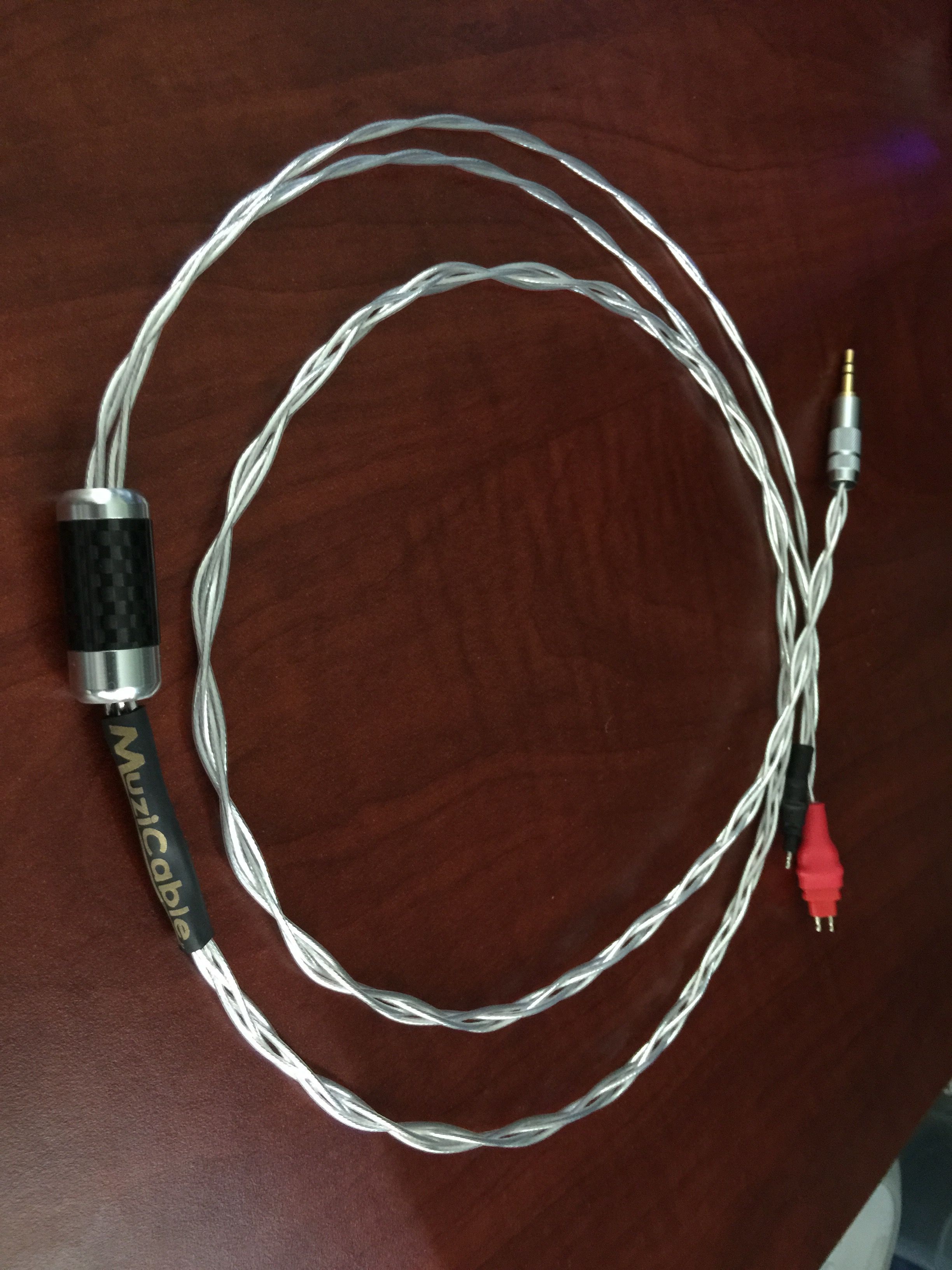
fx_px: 1063
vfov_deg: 61.7
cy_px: 635
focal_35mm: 29
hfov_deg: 48.2
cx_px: 476
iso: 100
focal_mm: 4.15
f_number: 2.2
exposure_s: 1/4
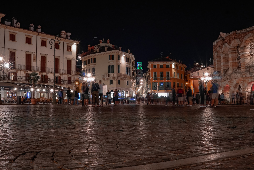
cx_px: 127
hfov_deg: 46.4
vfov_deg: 31.9
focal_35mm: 42
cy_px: 85
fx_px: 296
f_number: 14
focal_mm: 28
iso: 100
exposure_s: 15
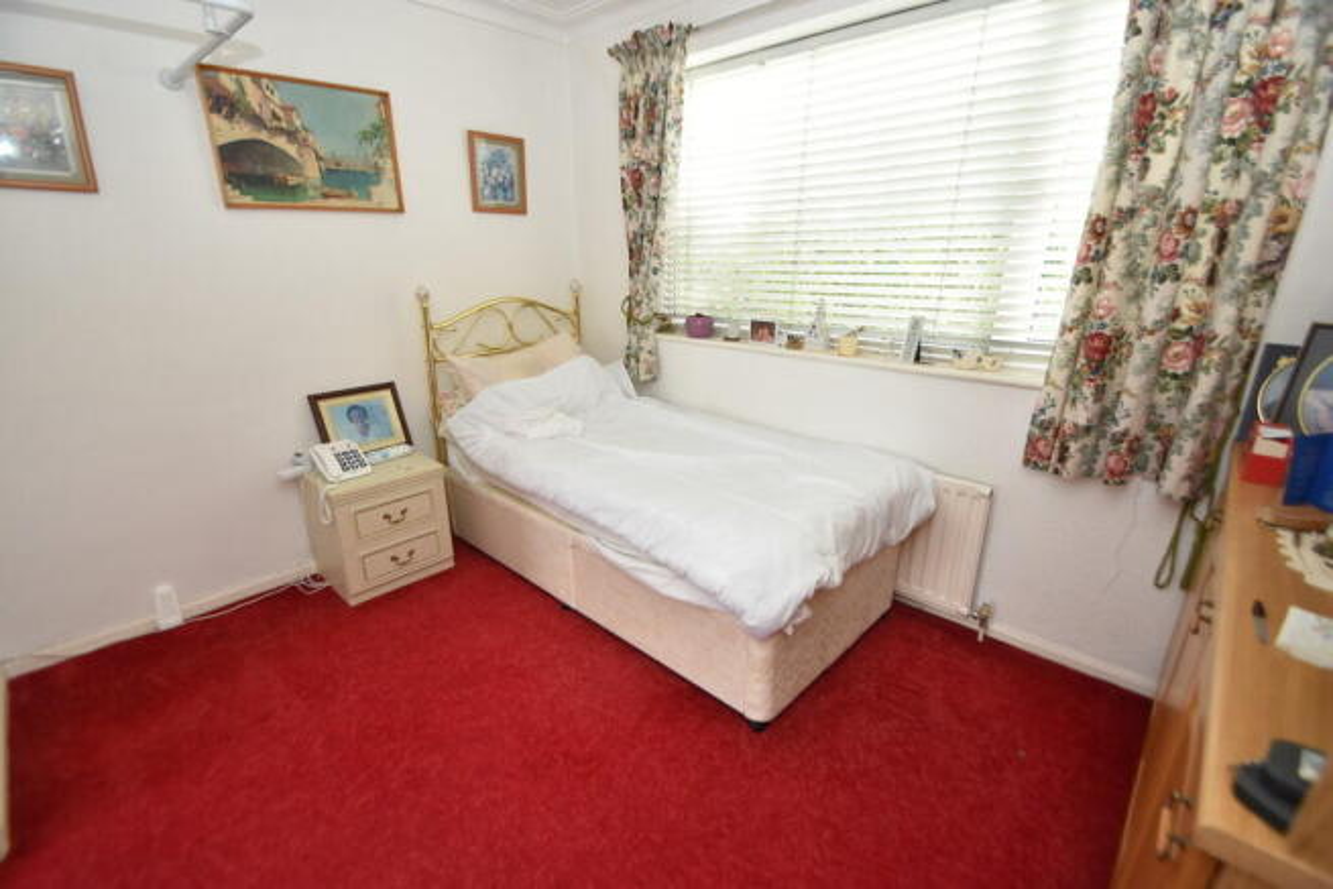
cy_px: 444
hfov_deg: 100.4
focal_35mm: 15
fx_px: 556
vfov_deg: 77.4
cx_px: 666
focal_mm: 10
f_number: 4
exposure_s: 1/60
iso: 800
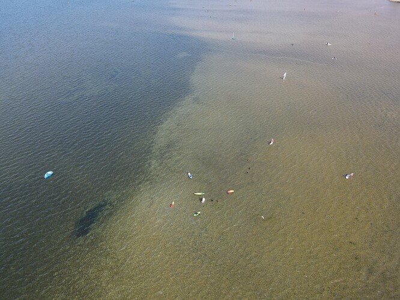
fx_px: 277
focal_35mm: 24
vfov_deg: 56.8
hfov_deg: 71.6
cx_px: 200
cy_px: 150
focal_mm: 4.5
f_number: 2.8
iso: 100
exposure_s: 1/350
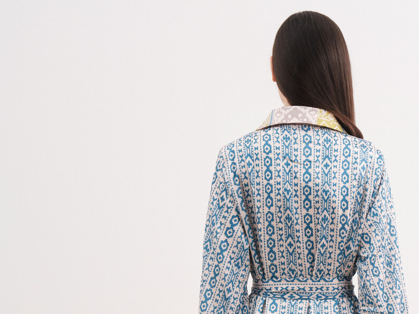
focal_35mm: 112
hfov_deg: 17.5
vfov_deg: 12.8
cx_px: 308
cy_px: 394
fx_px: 1356
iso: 400
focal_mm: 51
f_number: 11
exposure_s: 1/160
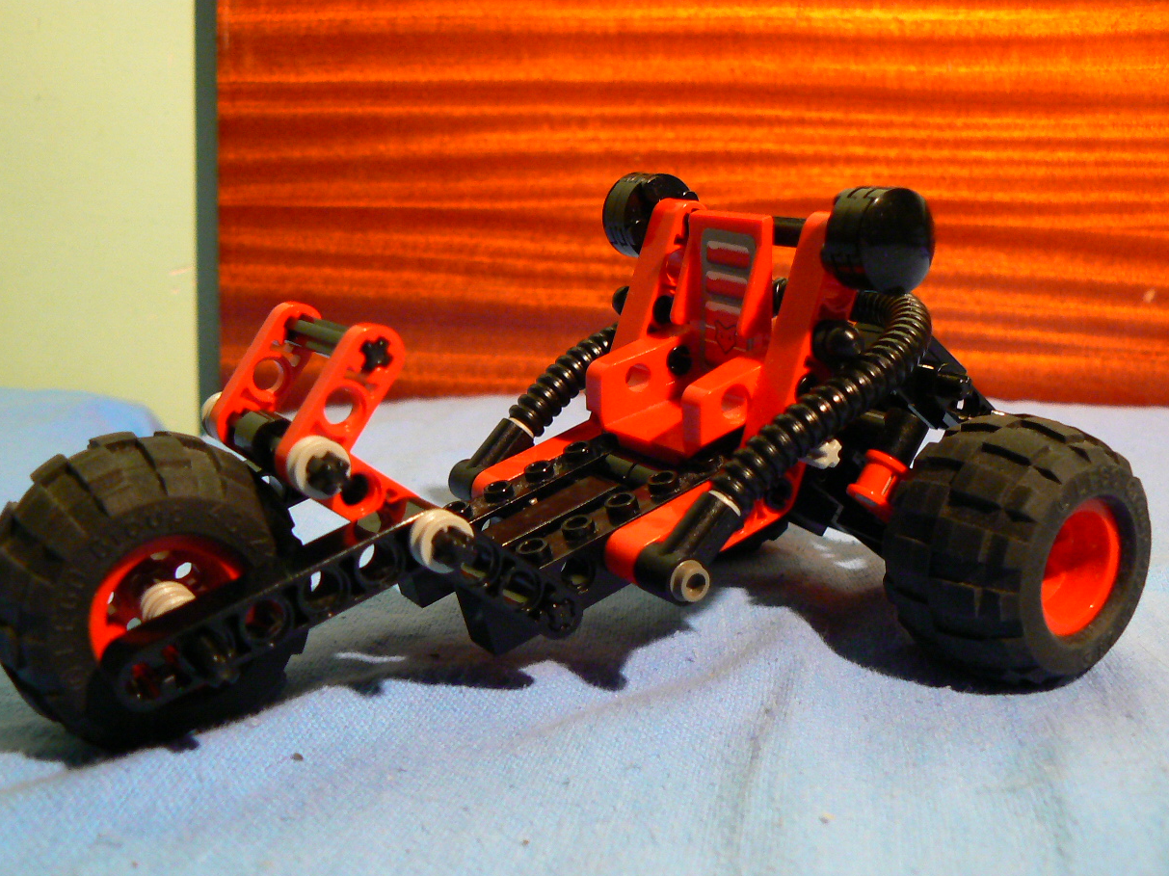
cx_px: 559
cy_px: 458
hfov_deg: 49.0
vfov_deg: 37.7
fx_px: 1283
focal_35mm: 38
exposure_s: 1/5
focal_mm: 6
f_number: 2.8
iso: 200
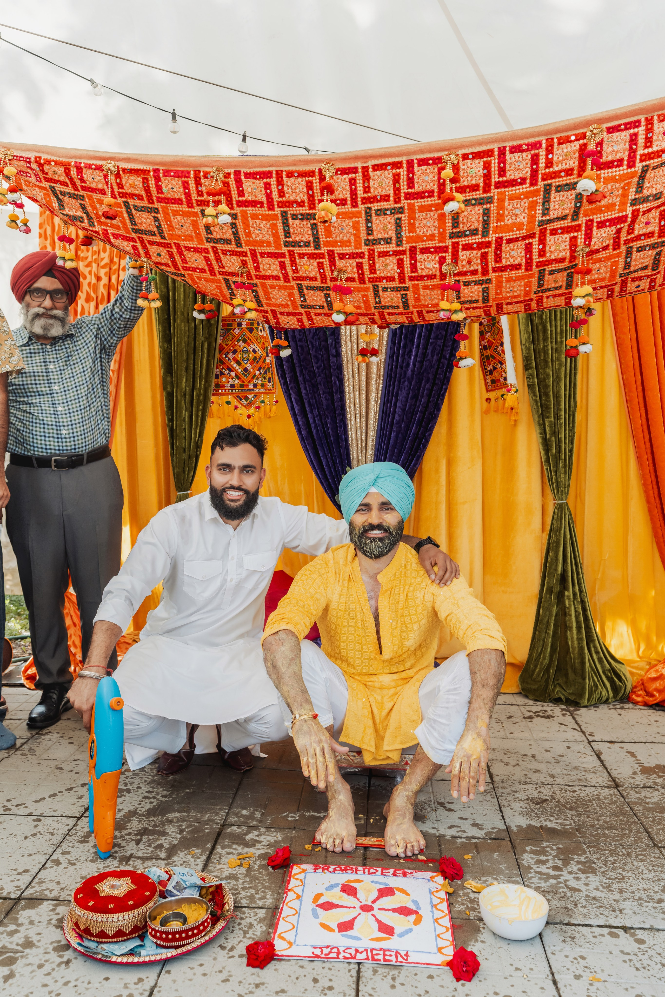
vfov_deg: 65.5
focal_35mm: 28
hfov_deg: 46.4
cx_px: 332
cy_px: 498
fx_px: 776
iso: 640
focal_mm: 28
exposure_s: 1/200
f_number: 4
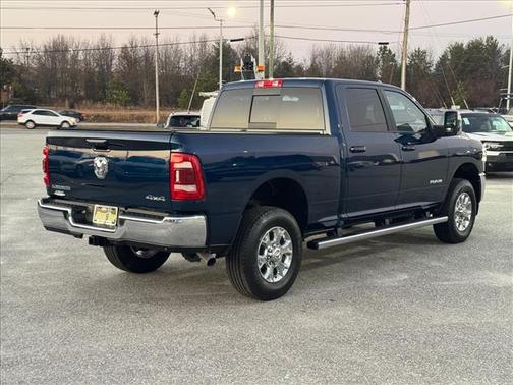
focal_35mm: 48
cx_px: 256
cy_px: 192
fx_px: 711
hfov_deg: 39.7
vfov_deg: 30.3
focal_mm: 6.76
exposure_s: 1/40
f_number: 1.78
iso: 320
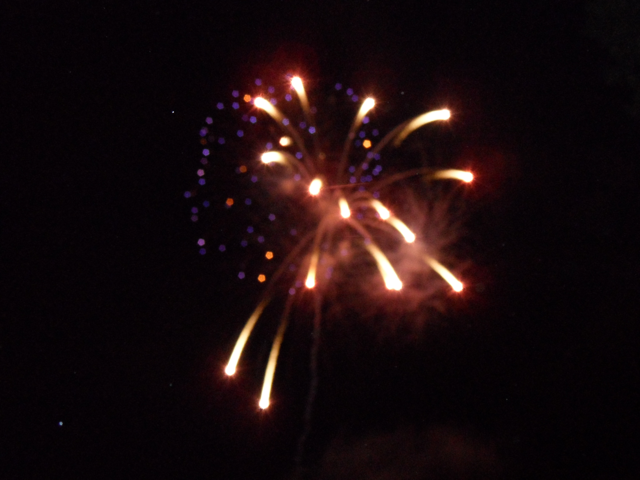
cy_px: 240
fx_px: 592
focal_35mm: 32
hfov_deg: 56.8
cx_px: 320
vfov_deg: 44.2
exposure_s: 1/30
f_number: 3.4
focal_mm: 5.3
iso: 640
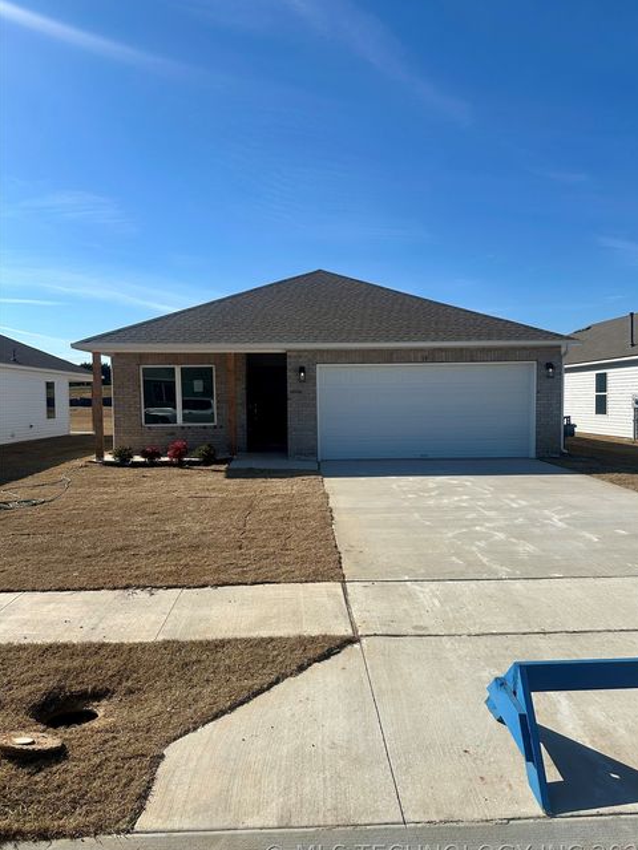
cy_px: 432
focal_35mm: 25
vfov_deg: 69.4
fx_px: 614
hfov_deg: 54.9
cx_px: 330
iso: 80
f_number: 1.78
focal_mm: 6.86
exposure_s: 1/7042
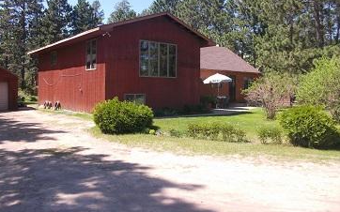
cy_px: 93
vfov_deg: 40.5
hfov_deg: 61.3
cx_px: 170
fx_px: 287
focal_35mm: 31
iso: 80
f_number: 3.3
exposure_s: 1/320
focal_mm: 4.1
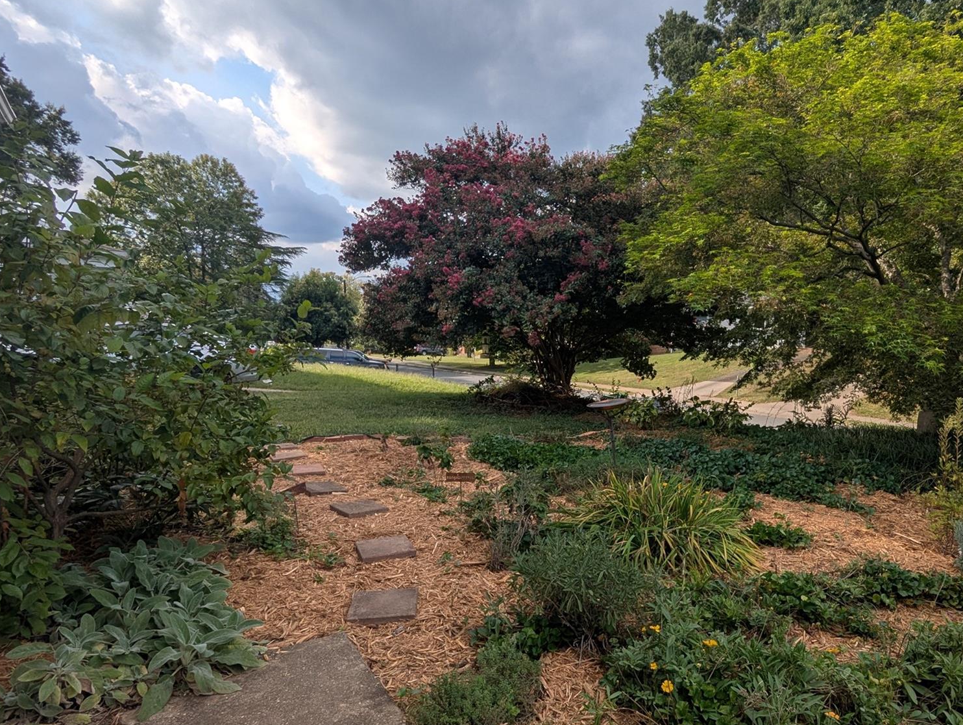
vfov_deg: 61.0
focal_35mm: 22
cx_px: 590
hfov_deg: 75.2
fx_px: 613
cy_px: 411
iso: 51
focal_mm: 2.35
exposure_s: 1/1350
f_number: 2.2
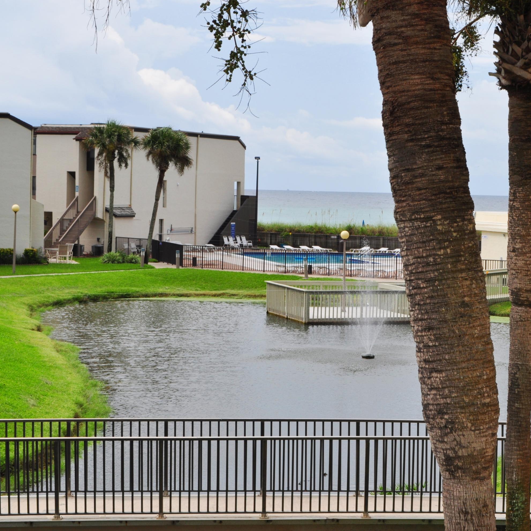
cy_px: 265
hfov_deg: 22.4
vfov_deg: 22.5
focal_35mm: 77
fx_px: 1336
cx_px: 320
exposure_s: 1/200
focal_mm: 40
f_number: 14
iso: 200
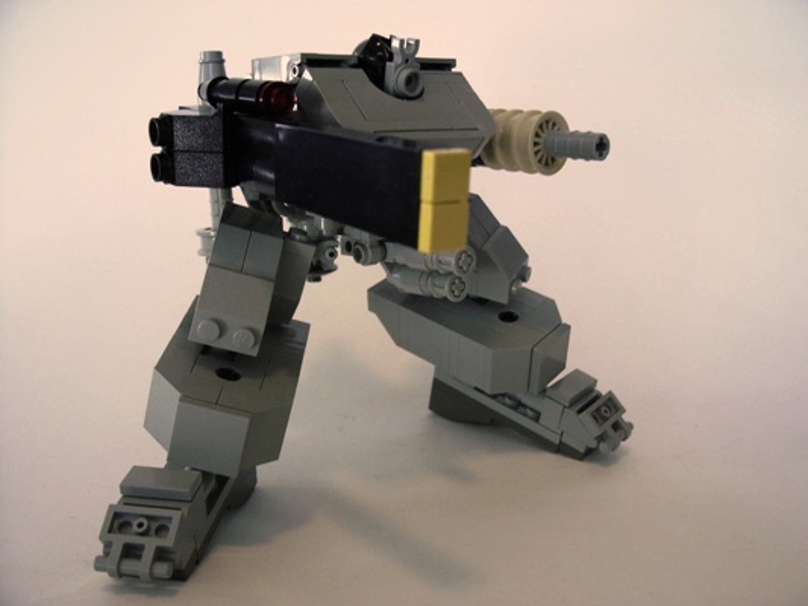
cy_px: 303
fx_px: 794
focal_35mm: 34
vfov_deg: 41.8
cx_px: 404
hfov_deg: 53.9
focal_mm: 5.6
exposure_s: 1/30
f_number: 2.7
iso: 125
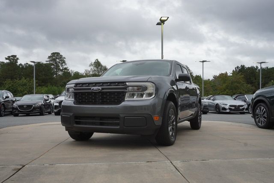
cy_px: 92
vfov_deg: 40.0
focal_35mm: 33
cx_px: 137
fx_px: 251
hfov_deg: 57.2
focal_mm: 22
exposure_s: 1/60
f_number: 13
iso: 160
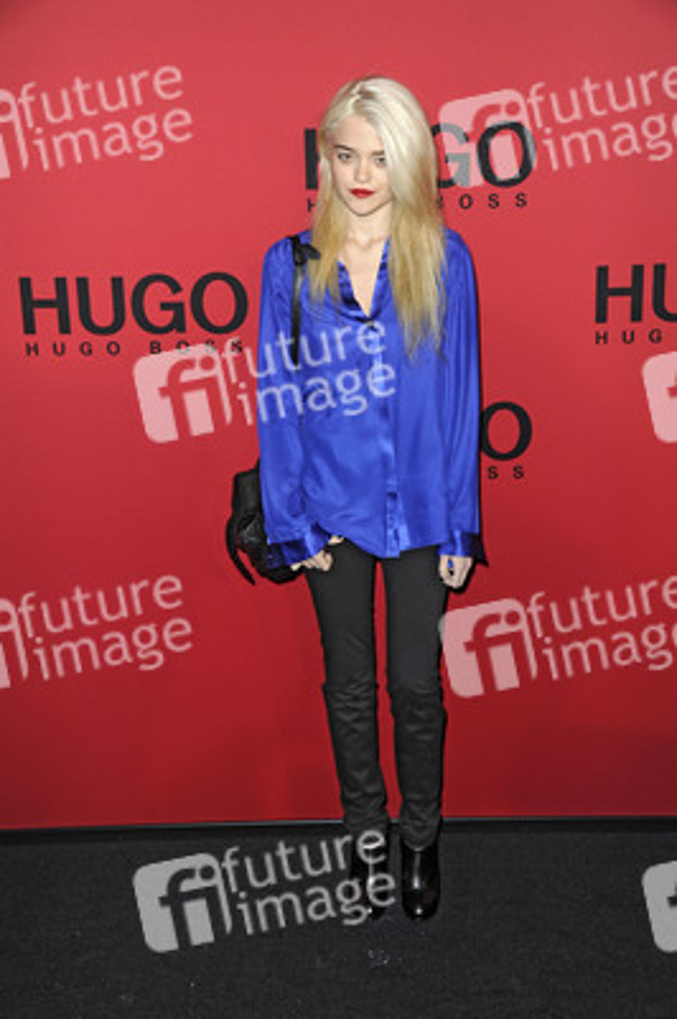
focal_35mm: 56
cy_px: 510
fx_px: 1582
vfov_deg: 35.7
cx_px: 338
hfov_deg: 24.2
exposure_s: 1/160
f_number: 5.6
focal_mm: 56
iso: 640
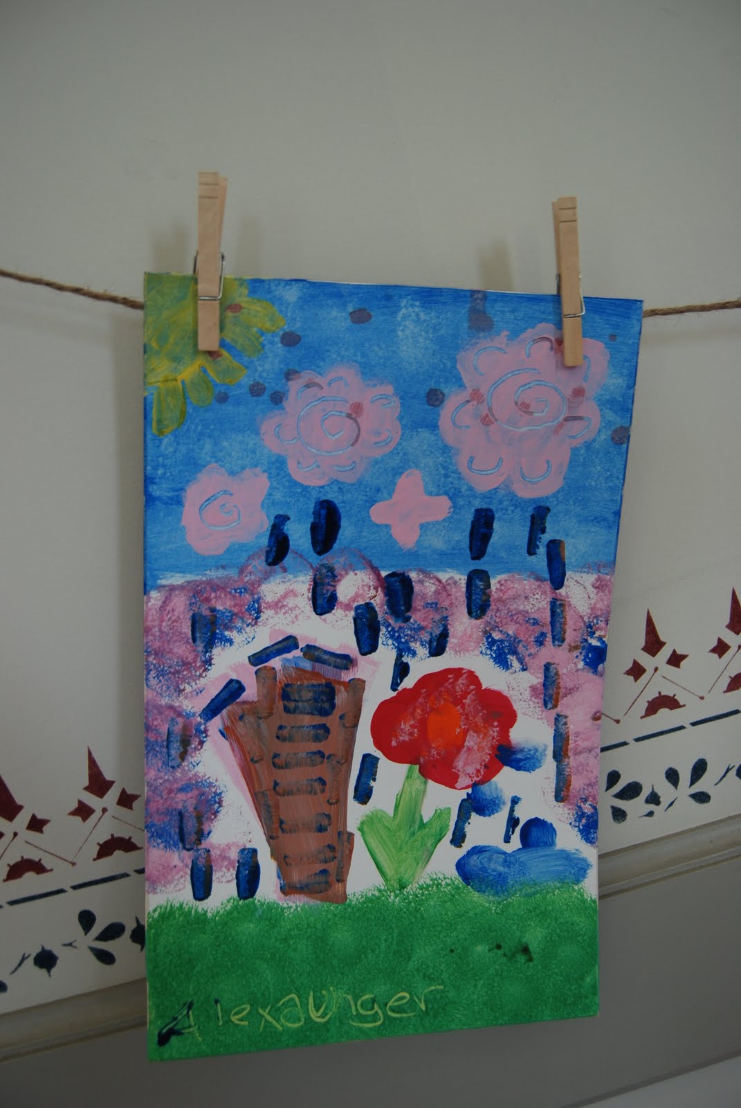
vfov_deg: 64.5
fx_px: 877
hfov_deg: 45.8
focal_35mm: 28
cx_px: 370
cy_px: 554
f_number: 3.5
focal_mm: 19
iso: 200
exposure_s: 1/50
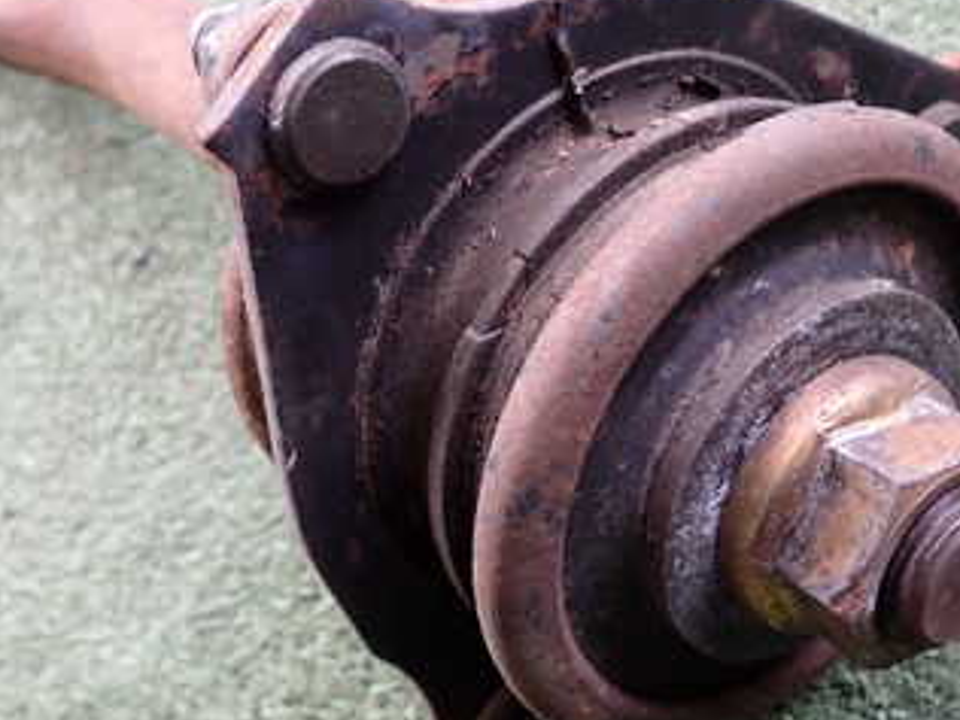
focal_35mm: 57
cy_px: 371
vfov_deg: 25.7
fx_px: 1581
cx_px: 513
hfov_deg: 33.8
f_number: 2.3
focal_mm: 5.4
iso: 200
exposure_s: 1/100
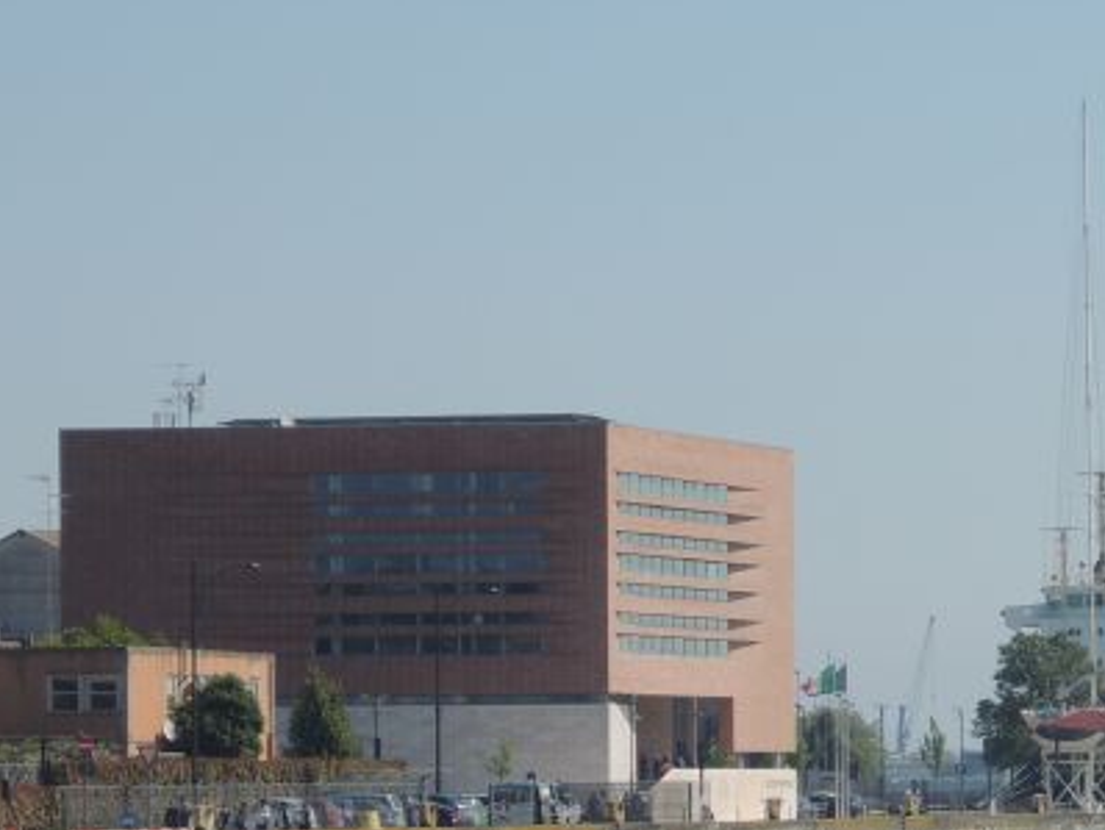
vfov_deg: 5.8
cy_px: 738
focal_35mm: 257
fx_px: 8209
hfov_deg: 7.7
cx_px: 727
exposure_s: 1/800
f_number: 4.9
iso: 100
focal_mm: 17.9
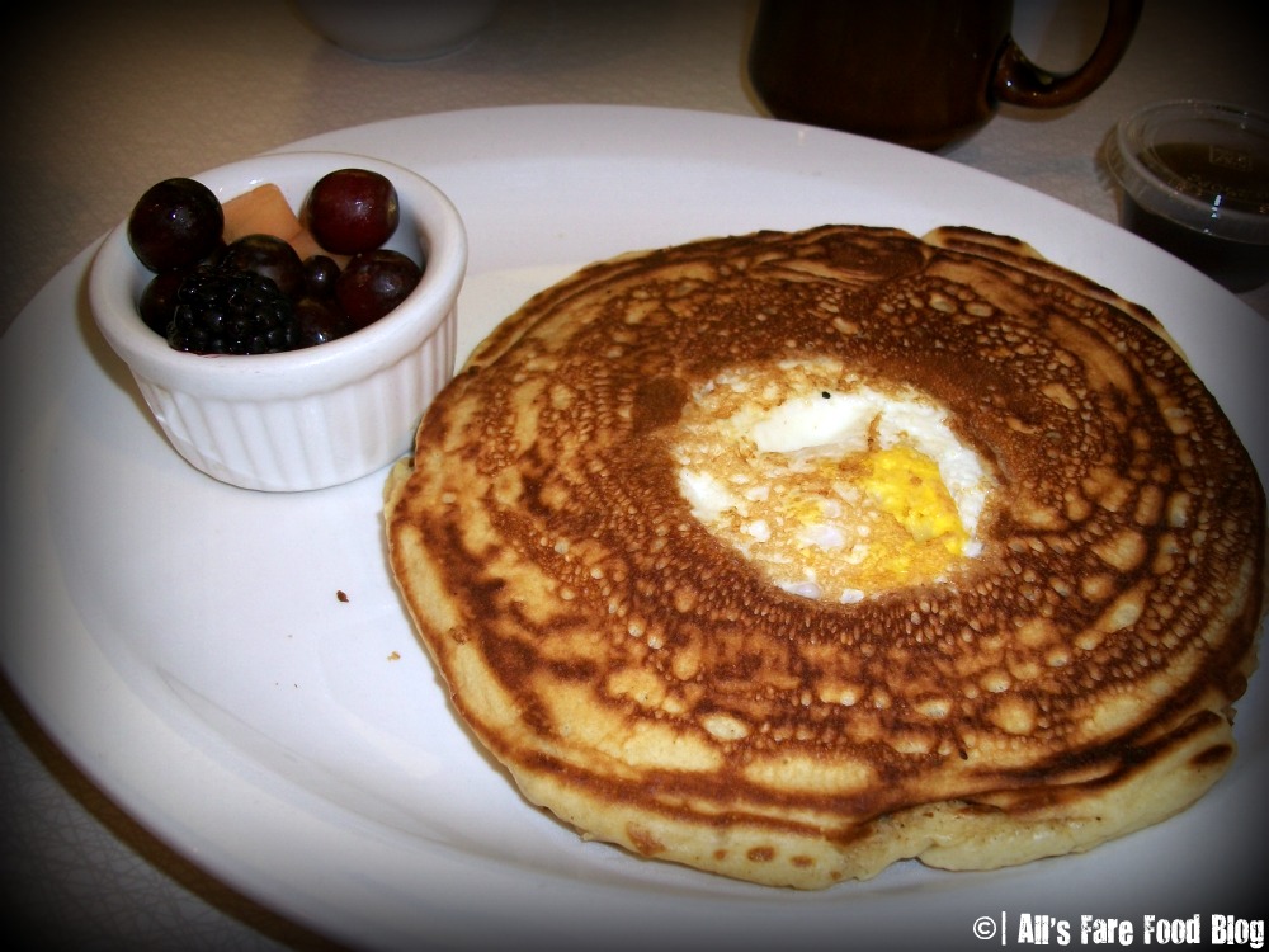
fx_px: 1173
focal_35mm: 32
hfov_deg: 56.8
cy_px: 476
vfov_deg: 44.2
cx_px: 634
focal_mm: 5.7
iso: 80
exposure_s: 1/30
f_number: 2.9
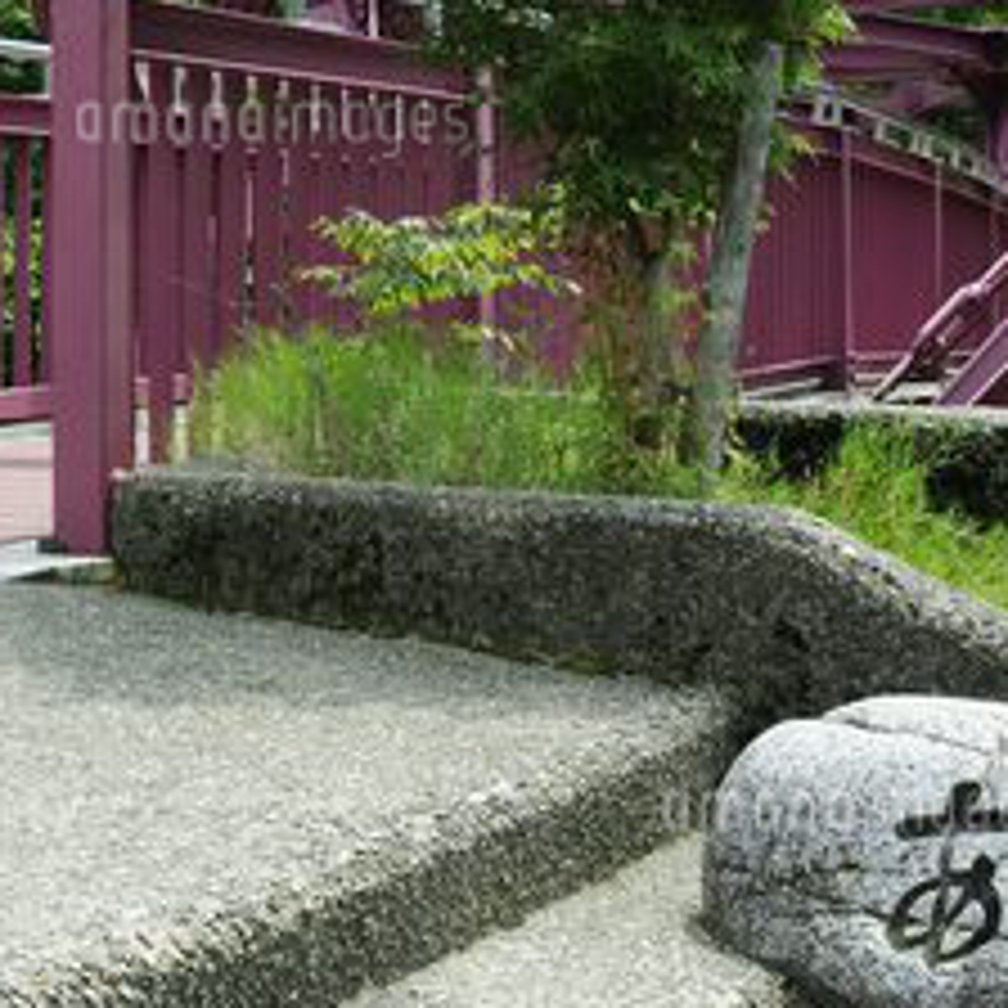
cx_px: 266
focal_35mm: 80
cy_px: 128
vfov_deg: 21.2
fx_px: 2636
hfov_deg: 21.5
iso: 200
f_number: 9
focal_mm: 22
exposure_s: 1/320
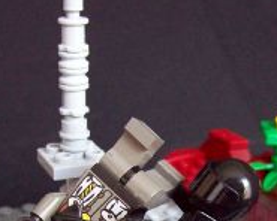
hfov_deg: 25.1
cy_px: 208
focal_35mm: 76
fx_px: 623
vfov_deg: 19.7
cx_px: 139
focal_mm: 6
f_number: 2.7
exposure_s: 1/8
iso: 160
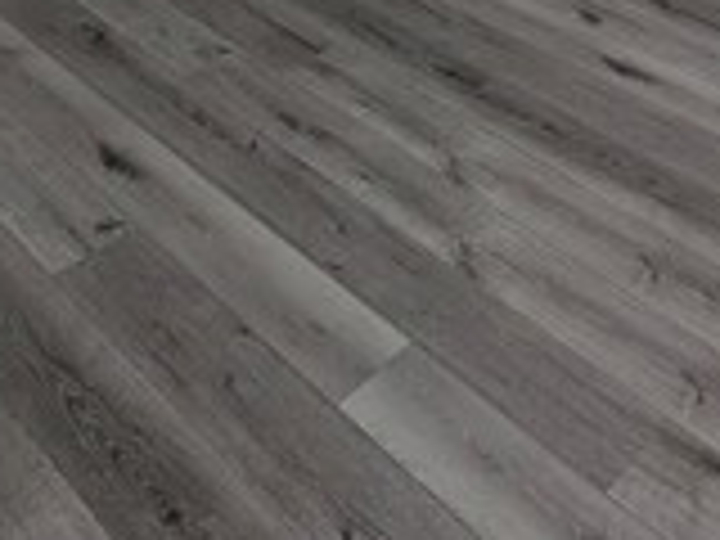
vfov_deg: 22.0
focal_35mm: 48
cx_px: 320
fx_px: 998
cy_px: -371
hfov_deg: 39.6
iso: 53
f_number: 1.7
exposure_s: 1/325
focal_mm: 2.02
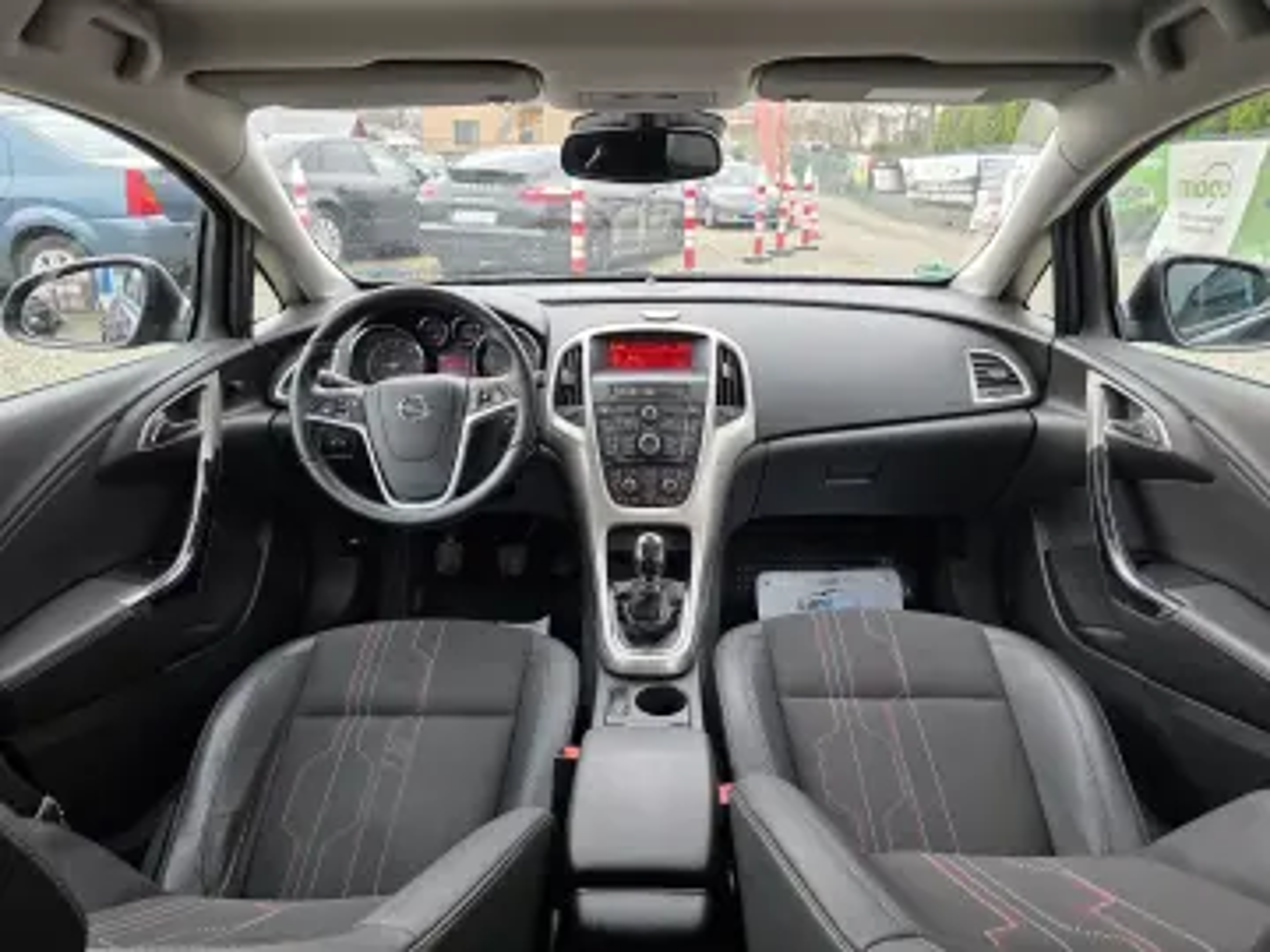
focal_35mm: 23
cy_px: 476
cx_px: 635
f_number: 1.7
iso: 80
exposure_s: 1/180
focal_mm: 6.3
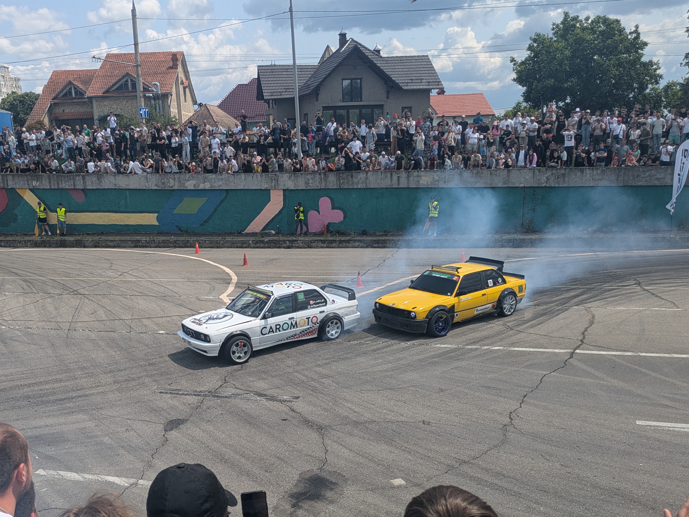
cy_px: 309
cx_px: 305
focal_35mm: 34
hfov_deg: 53.8
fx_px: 677
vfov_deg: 41.6
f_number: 1.89
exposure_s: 1/2222
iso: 45
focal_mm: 5.43
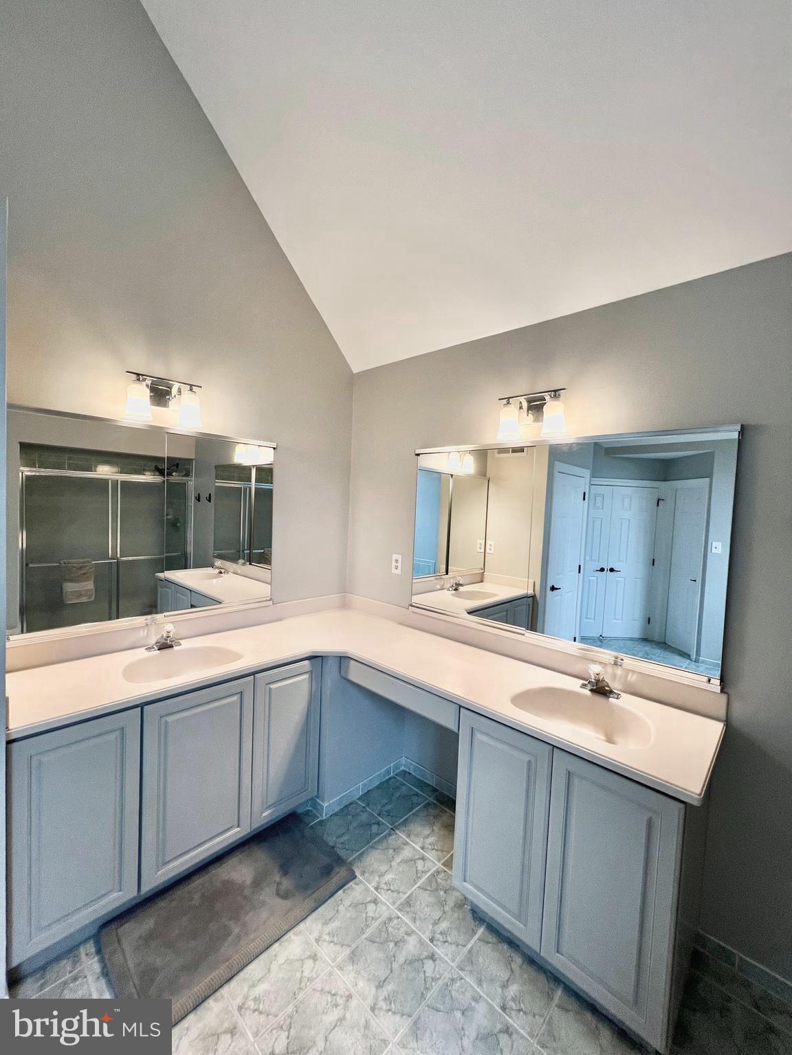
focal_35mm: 13
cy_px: 528
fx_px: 397
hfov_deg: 89.9
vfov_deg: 106.2
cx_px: 396
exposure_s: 1/60
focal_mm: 1.57
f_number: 1.8
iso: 125
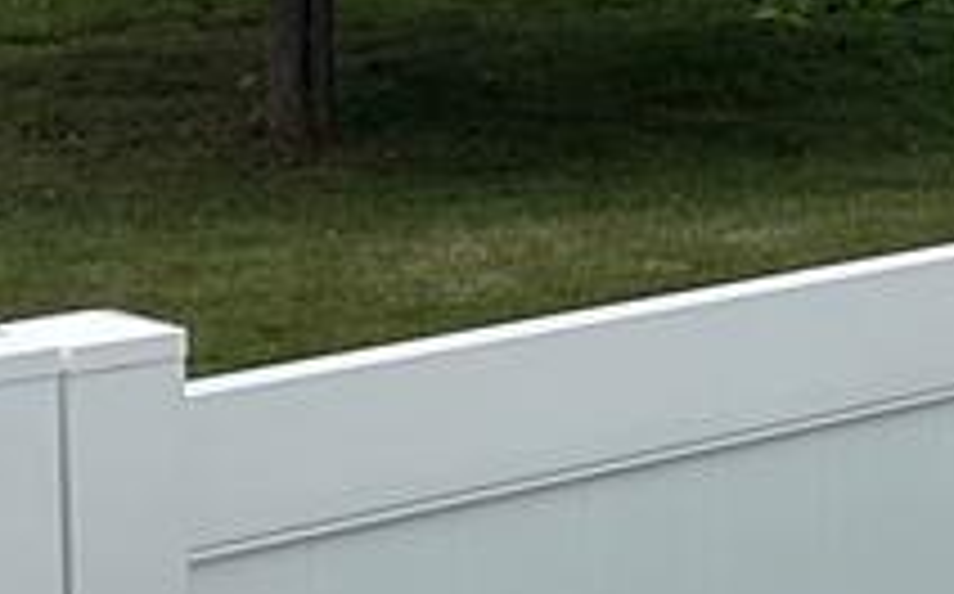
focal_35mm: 173
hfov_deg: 11.4
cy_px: 248
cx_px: 1638
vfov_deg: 7.6
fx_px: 4493
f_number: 1.78
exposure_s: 1/4016
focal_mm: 6.86
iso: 80
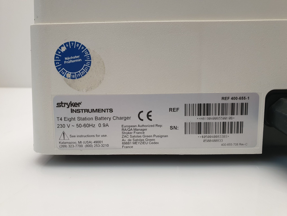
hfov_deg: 67.3
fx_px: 216
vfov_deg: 53.1
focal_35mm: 26
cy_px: 108
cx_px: 144
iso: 100
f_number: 2.4
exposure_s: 1/50
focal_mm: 4.3
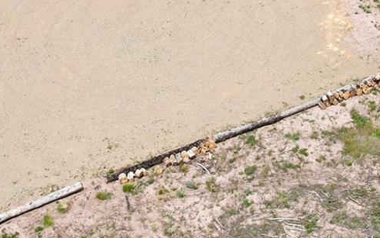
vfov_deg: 17.5
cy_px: 16
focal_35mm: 73
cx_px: 153
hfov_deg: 28.2
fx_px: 756
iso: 100
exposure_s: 1/500
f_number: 2.8
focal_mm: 8.38
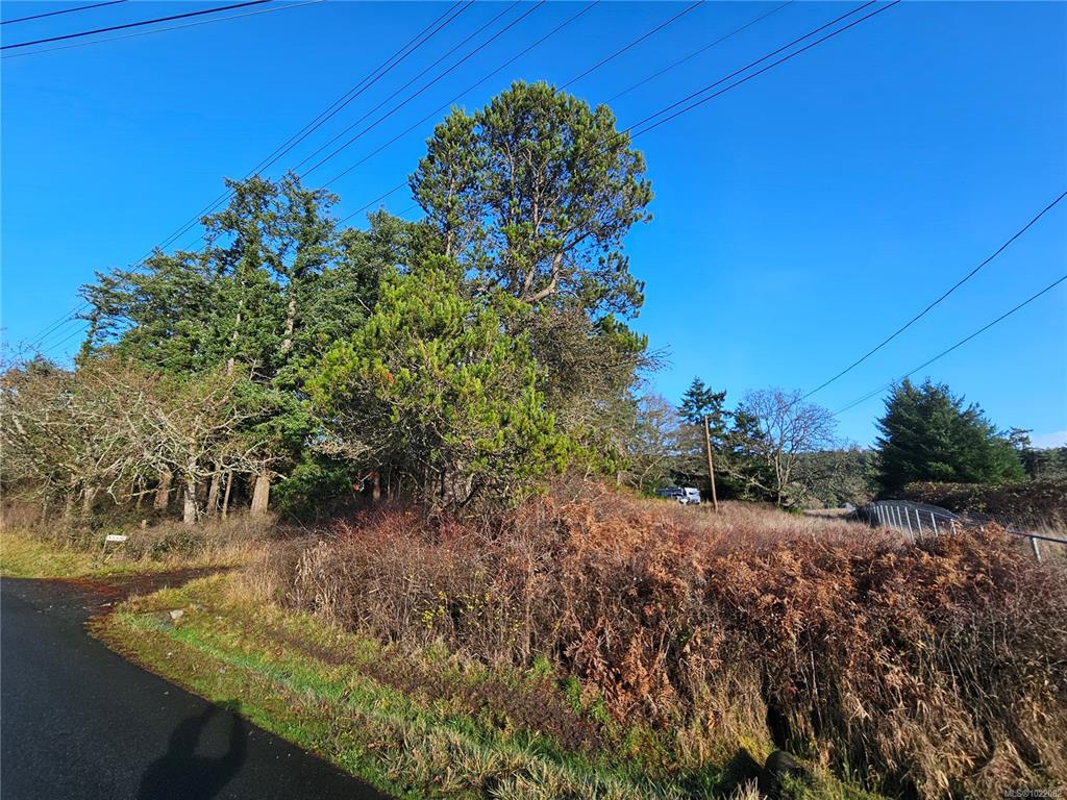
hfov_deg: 106.2
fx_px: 401
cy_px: 400
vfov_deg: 89.9
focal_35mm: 13
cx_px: 534
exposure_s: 1/836
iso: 50
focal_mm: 2.2
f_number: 2.2
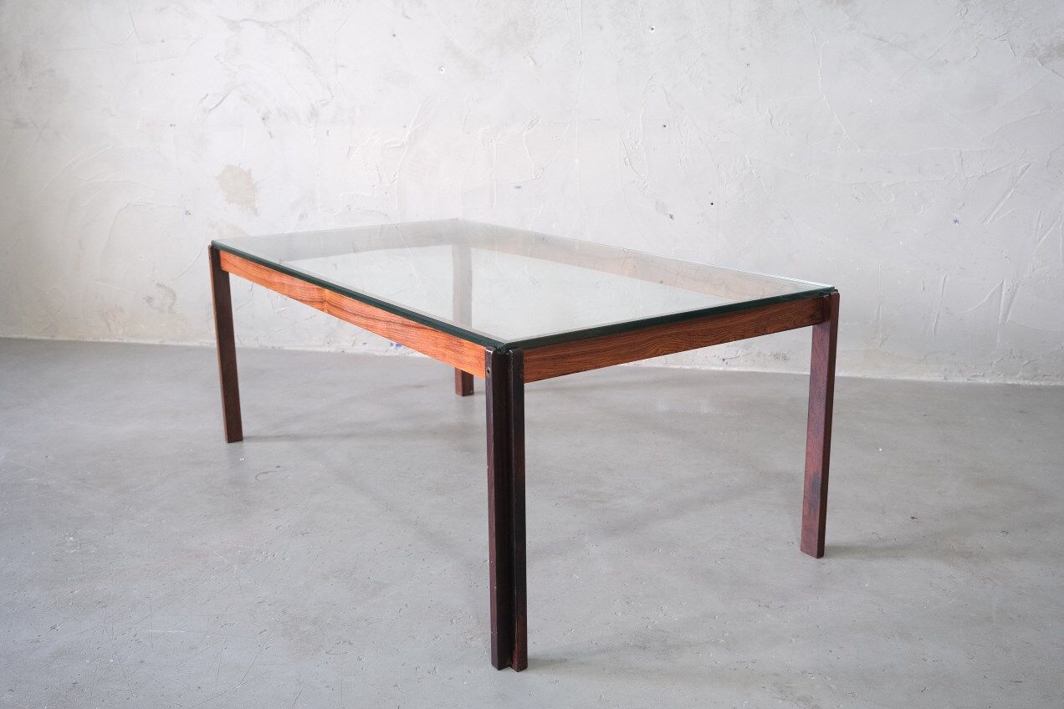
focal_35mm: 32
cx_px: 532
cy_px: 354
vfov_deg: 41.1
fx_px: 946
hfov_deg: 58.7
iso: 1600
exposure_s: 1/30
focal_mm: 21.2
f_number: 4
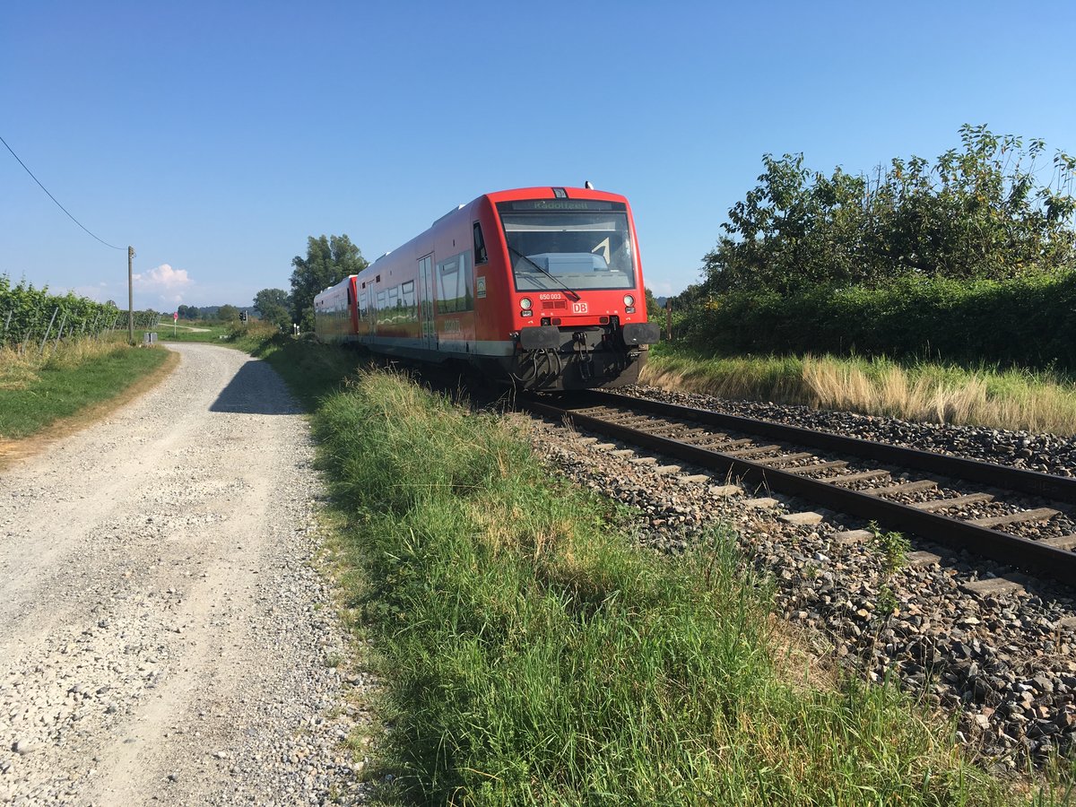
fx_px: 901
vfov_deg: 48.2
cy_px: 404
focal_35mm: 29
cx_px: 538
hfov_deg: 61.7
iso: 25
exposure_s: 1/1083
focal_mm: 4.15
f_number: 2.2
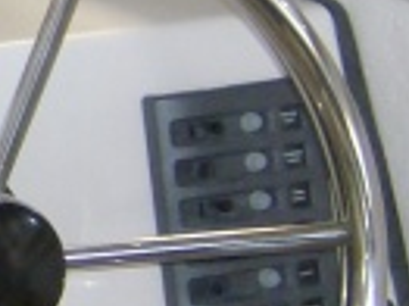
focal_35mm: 220
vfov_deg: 6.7
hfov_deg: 8.4
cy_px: 50
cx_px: -509
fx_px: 2597
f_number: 2.8
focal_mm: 6
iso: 200
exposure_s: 1/60
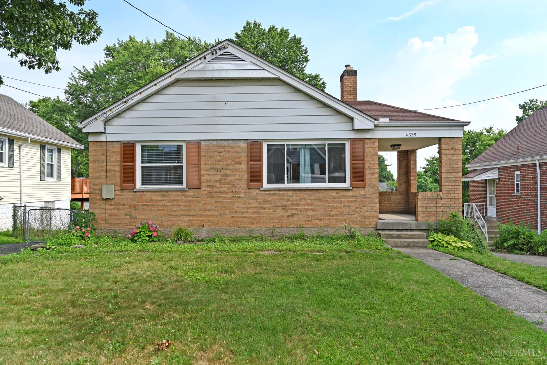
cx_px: 274
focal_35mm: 26
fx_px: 387
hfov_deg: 70.4
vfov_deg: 50.4
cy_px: 182
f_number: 6.3
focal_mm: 25.5
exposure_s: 1/320
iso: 100
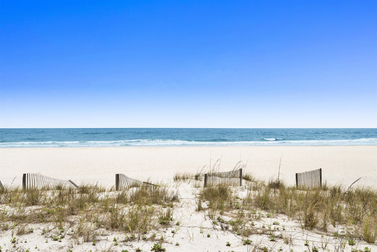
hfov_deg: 73.7
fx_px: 251
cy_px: 126
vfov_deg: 53.1
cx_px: 188
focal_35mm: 24
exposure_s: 1/640
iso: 400
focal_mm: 24
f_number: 11
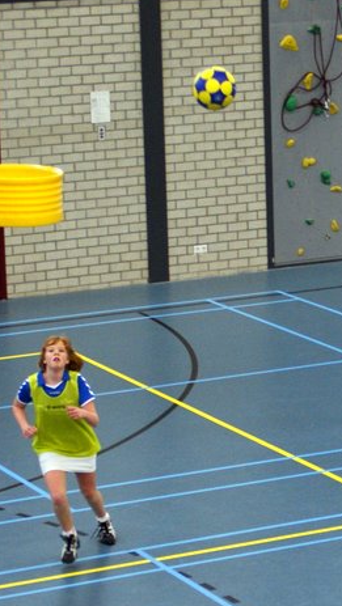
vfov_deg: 15.1
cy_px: 385
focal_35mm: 142
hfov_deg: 8.4
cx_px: 425
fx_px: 2291
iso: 400
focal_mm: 35
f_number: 2.8
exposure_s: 1/200
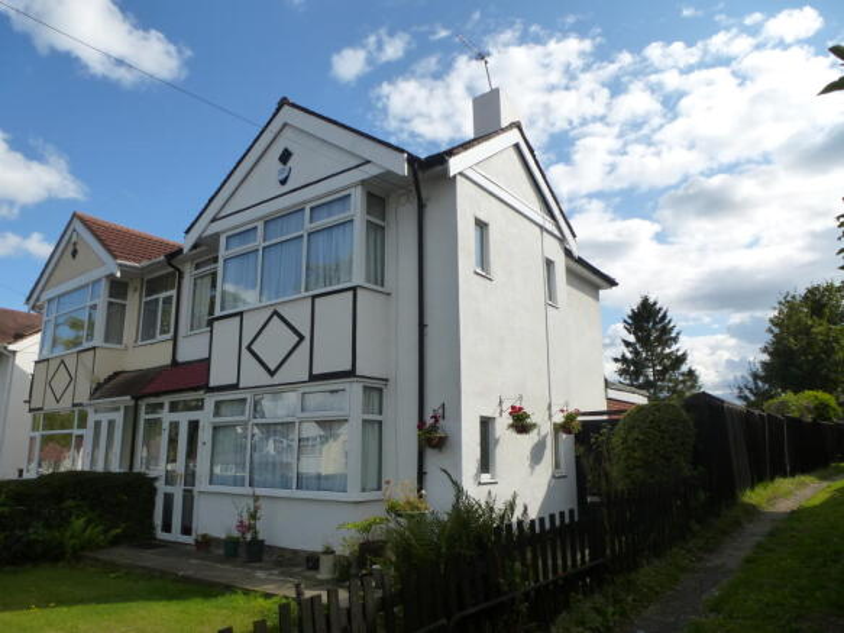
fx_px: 585
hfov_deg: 71.6
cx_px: 422
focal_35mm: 24
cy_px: 316
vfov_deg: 56.8
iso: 160
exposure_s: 1/1000
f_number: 4
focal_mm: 4.3
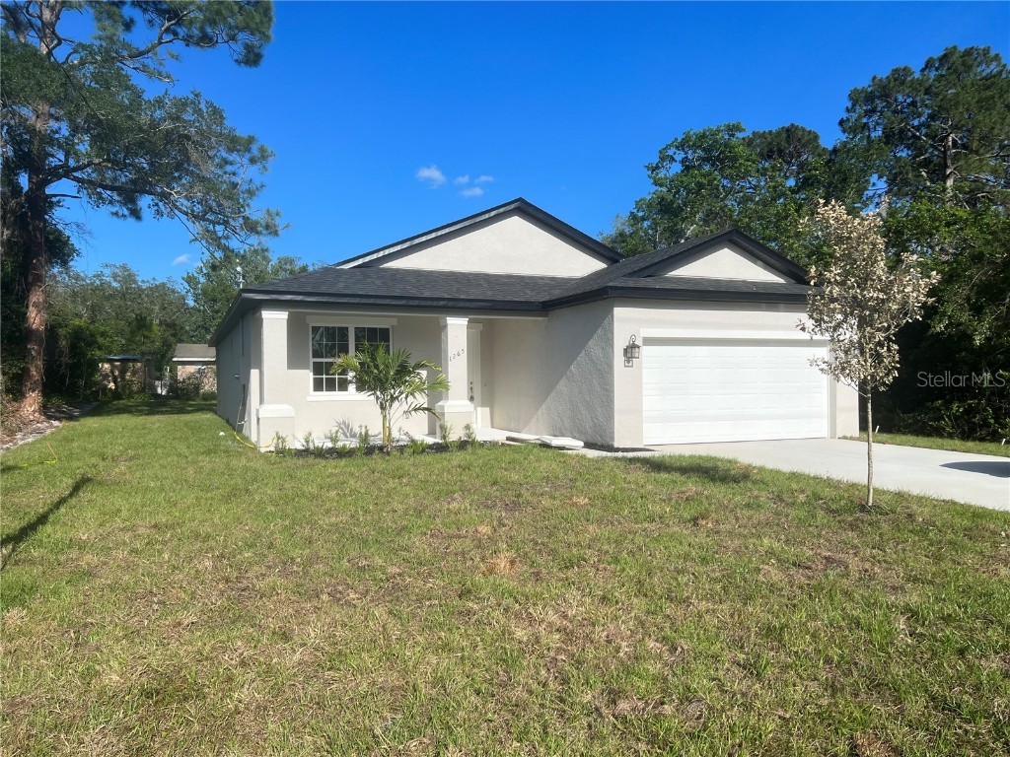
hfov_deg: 67.3
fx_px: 759
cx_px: 505
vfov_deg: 53.1
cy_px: 378
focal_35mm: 26
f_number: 1.5
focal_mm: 5.7
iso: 50
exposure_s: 1/5319
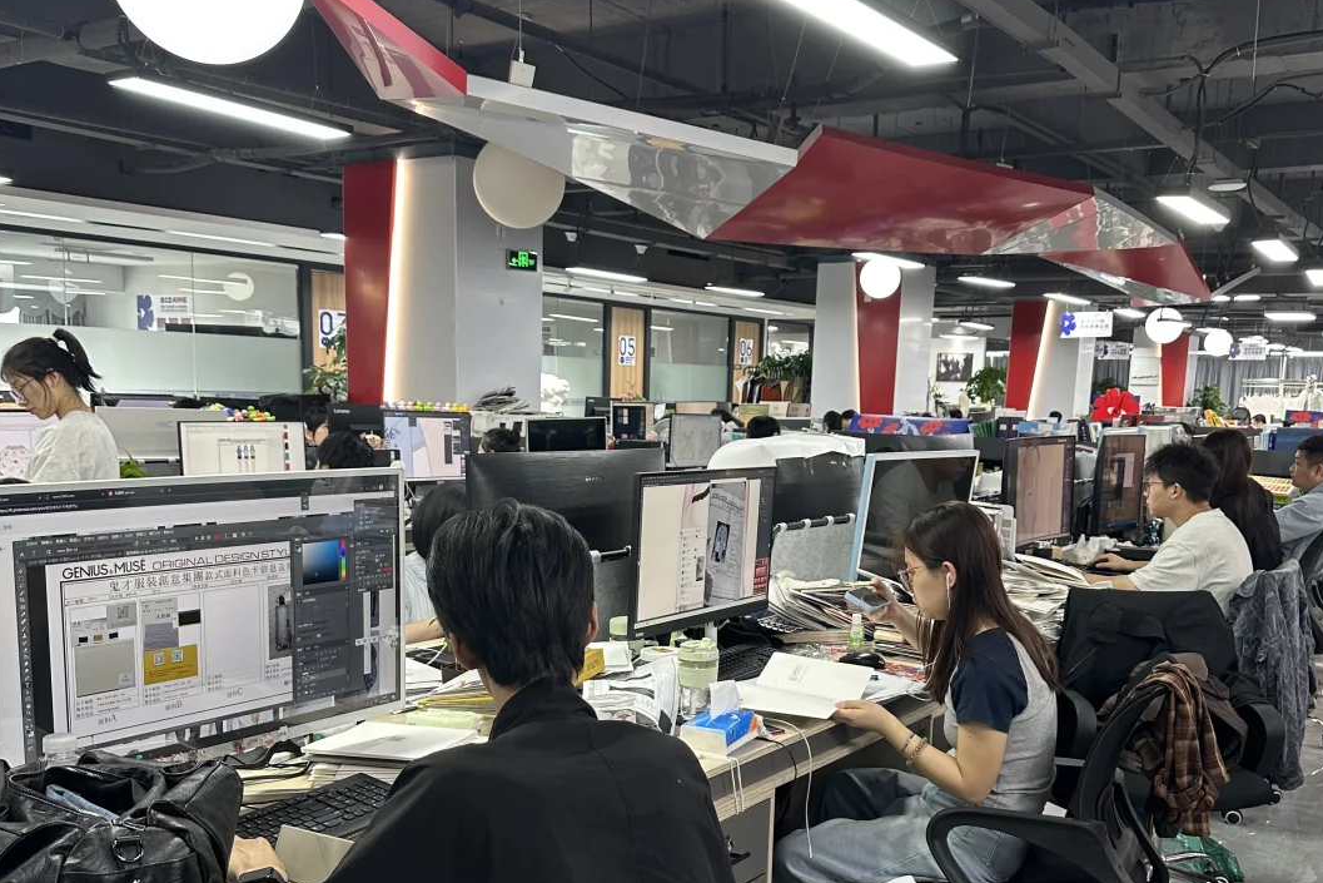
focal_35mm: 34
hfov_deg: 55.8
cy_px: 587
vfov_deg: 38.5
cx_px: 671
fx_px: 1250
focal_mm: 6.86
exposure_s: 1/50
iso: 125
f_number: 1.78
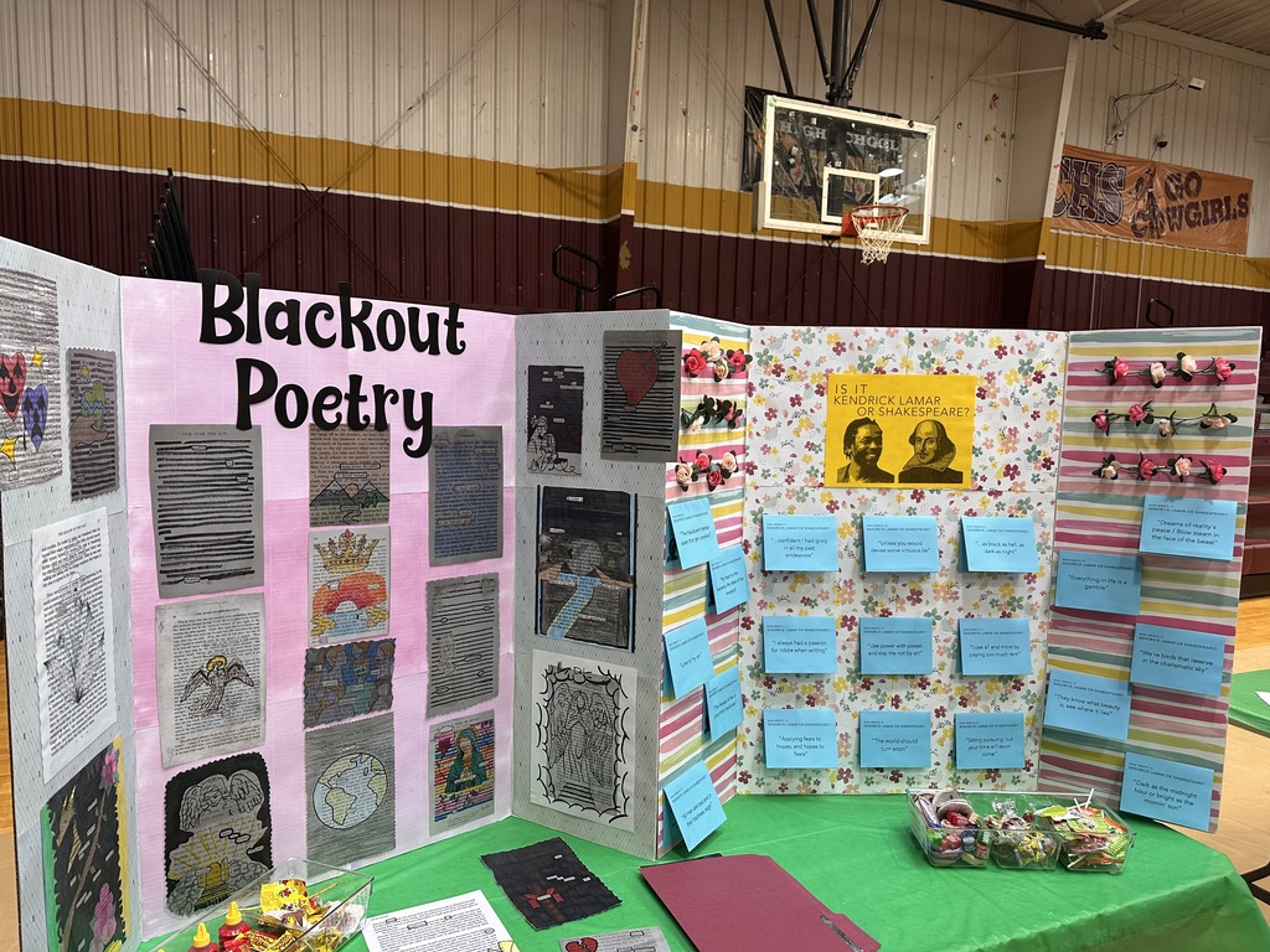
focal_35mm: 24
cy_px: 476
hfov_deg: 71.6
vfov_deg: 56.8
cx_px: 635
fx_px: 881
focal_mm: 6.86
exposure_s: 1/121
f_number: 1.78
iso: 160
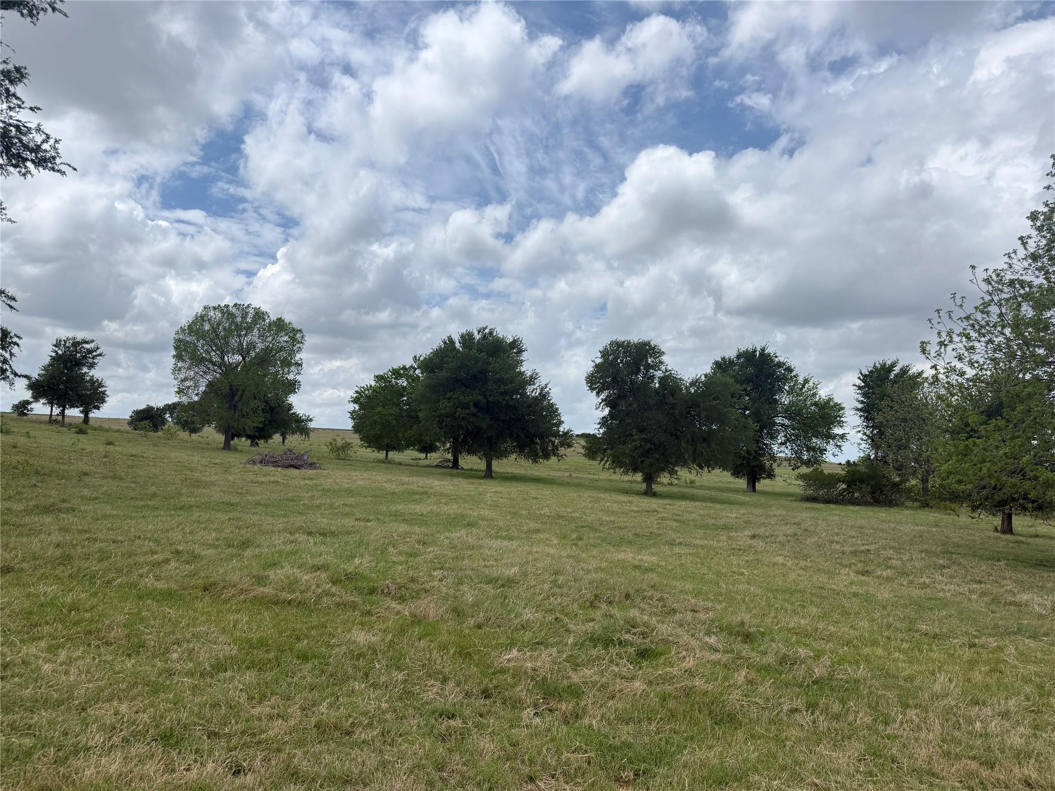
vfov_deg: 56.8
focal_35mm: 24
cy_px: 396
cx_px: 528
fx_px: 731
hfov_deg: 71.6
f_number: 1.78
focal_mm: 6.76
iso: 100
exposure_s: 1/6173
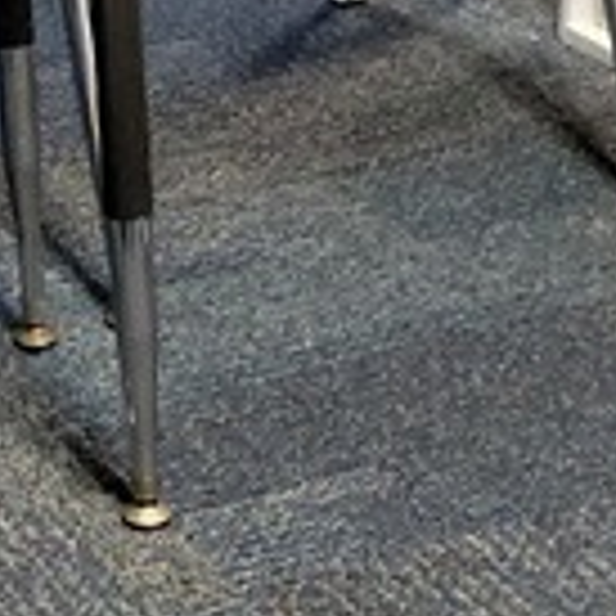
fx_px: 3322
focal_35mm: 165
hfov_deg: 10.6
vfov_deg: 10.4
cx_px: 99
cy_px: 787
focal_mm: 4.69
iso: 320
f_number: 1.8
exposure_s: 1/60
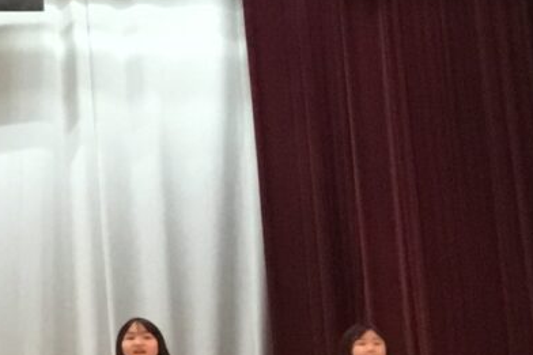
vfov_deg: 9.2
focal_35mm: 148
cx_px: -597
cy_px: 52
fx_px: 2190
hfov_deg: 12.0
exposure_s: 1/30
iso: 100
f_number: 2.4
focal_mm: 3.3
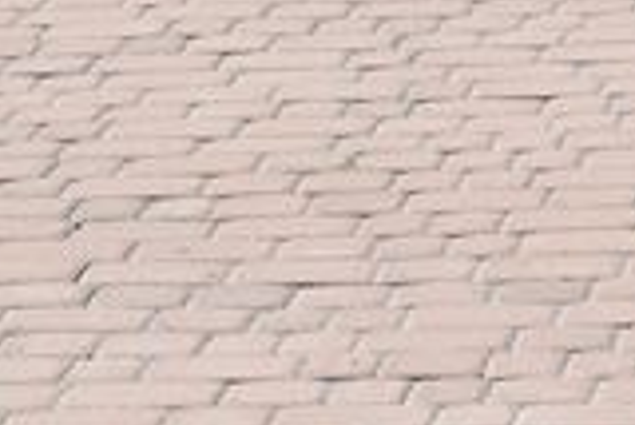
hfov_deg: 5.2
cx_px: 1357
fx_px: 6821
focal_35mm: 386
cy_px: -348
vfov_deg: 3.5
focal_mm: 55
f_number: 10
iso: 200
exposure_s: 1/400
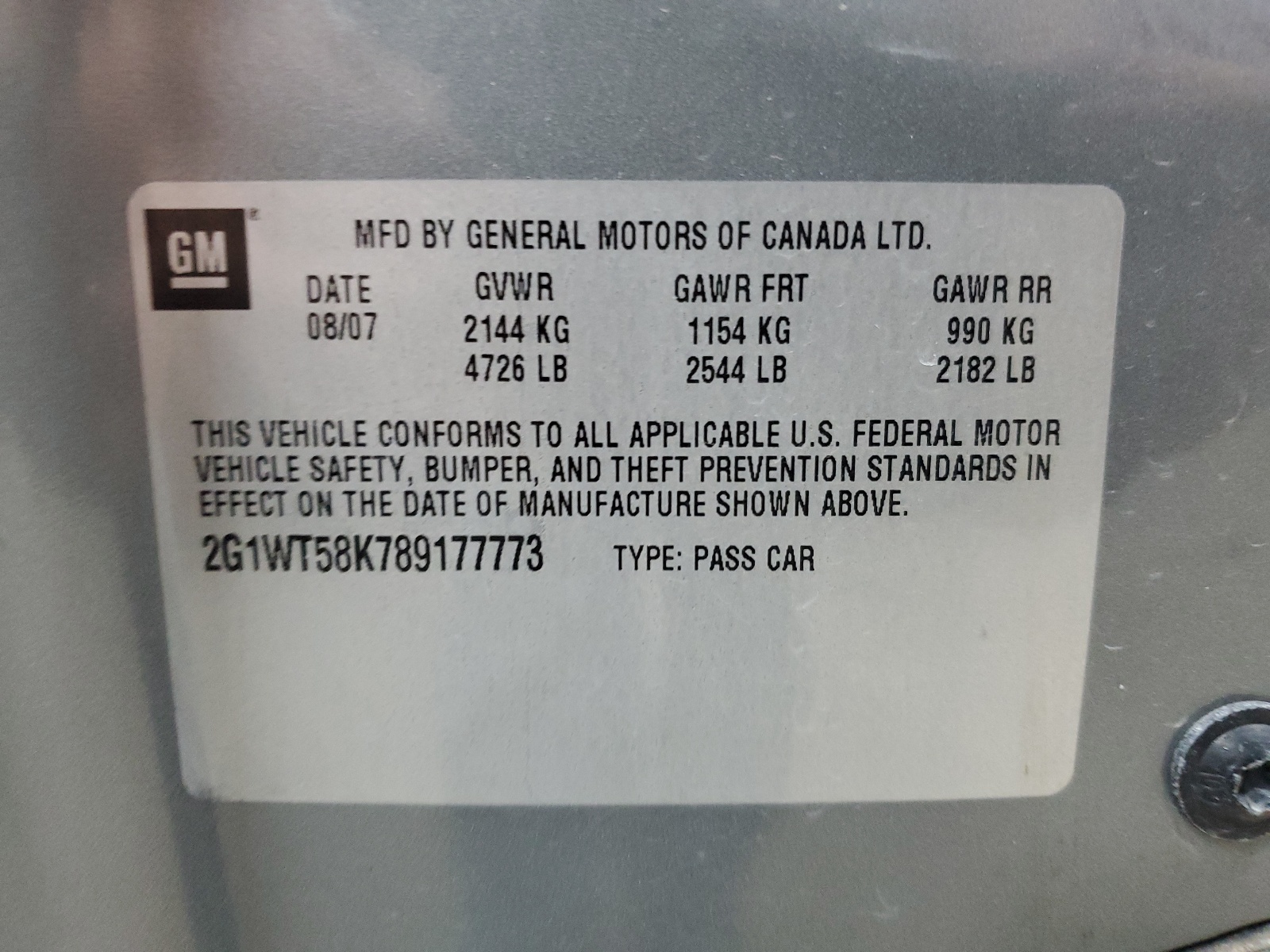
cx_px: 635
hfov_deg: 67.3
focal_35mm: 26
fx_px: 954
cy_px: 476
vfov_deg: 53.1
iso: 292
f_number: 1.5
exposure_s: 1/24
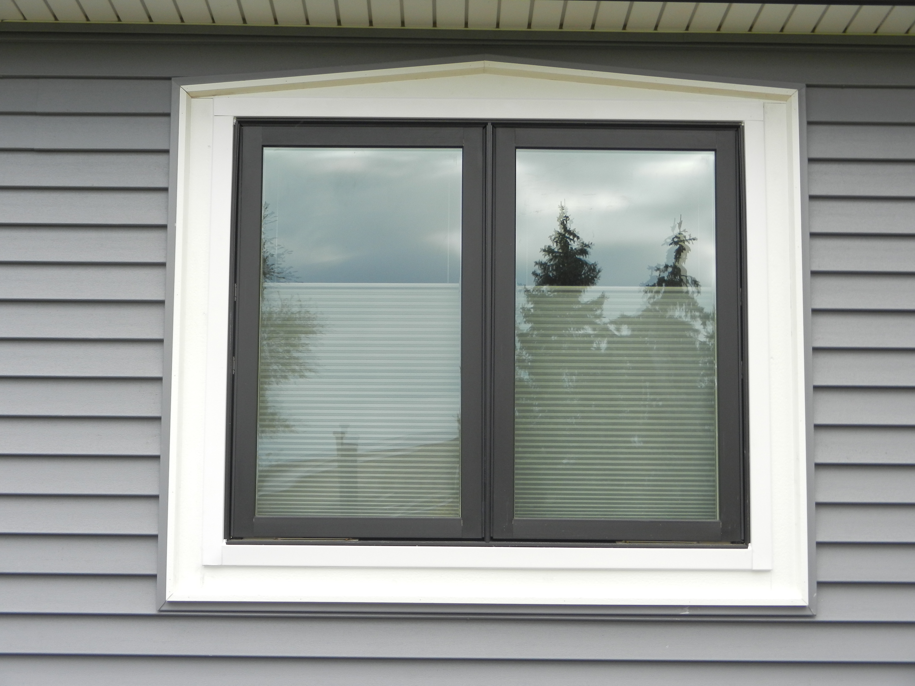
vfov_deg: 21.6
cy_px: 343
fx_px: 1797
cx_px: 458
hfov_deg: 28.6
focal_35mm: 68
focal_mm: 12.3
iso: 160
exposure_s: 1/250
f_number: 4.6
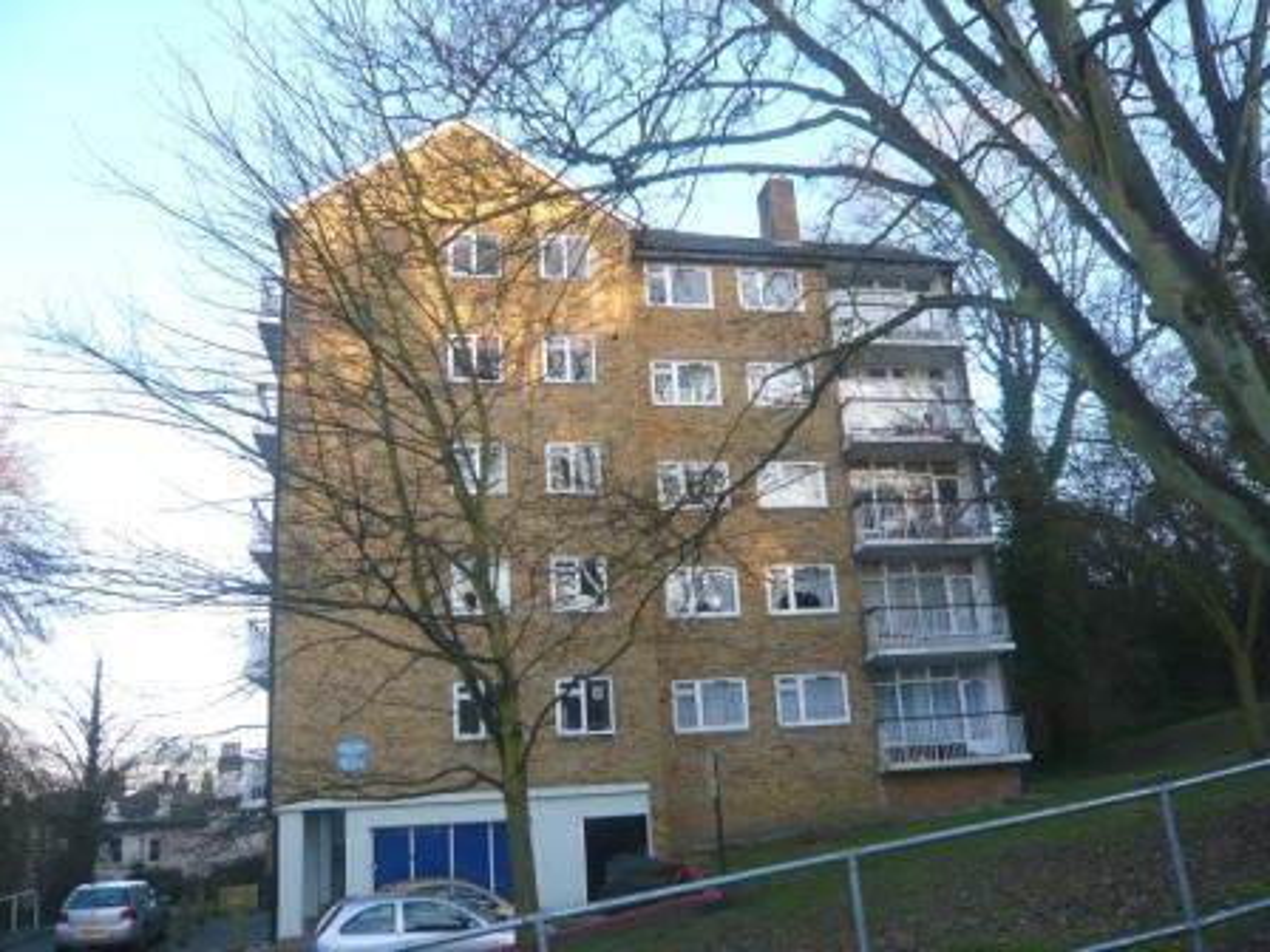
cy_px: 476
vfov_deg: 49.7
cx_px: 635
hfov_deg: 63.4
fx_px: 1027
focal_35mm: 28
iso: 100
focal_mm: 4.6
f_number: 2.8
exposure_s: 1/125
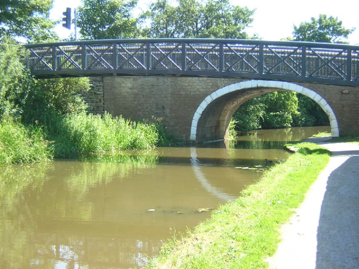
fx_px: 529
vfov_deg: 28.6
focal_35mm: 51
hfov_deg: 37.5
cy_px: 134
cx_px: 180
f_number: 3.1
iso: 100
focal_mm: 6.6
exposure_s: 1/153
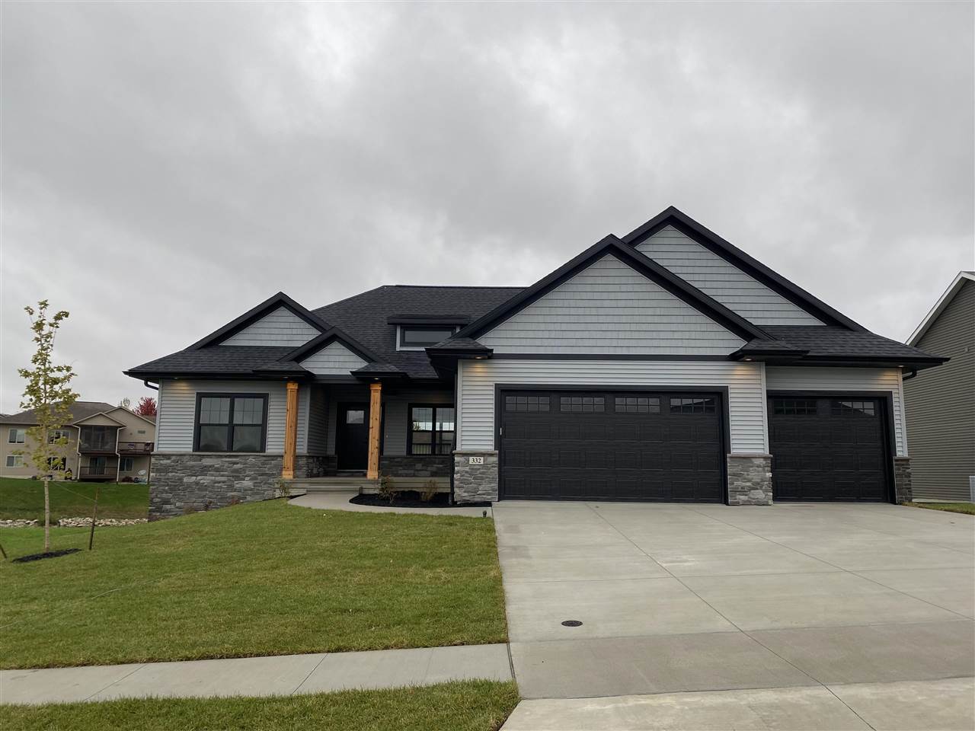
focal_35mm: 26
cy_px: 366
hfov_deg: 67.3
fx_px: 732
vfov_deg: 53.1
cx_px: 488
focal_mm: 4.25
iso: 32
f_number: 1.8
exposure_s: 1/288
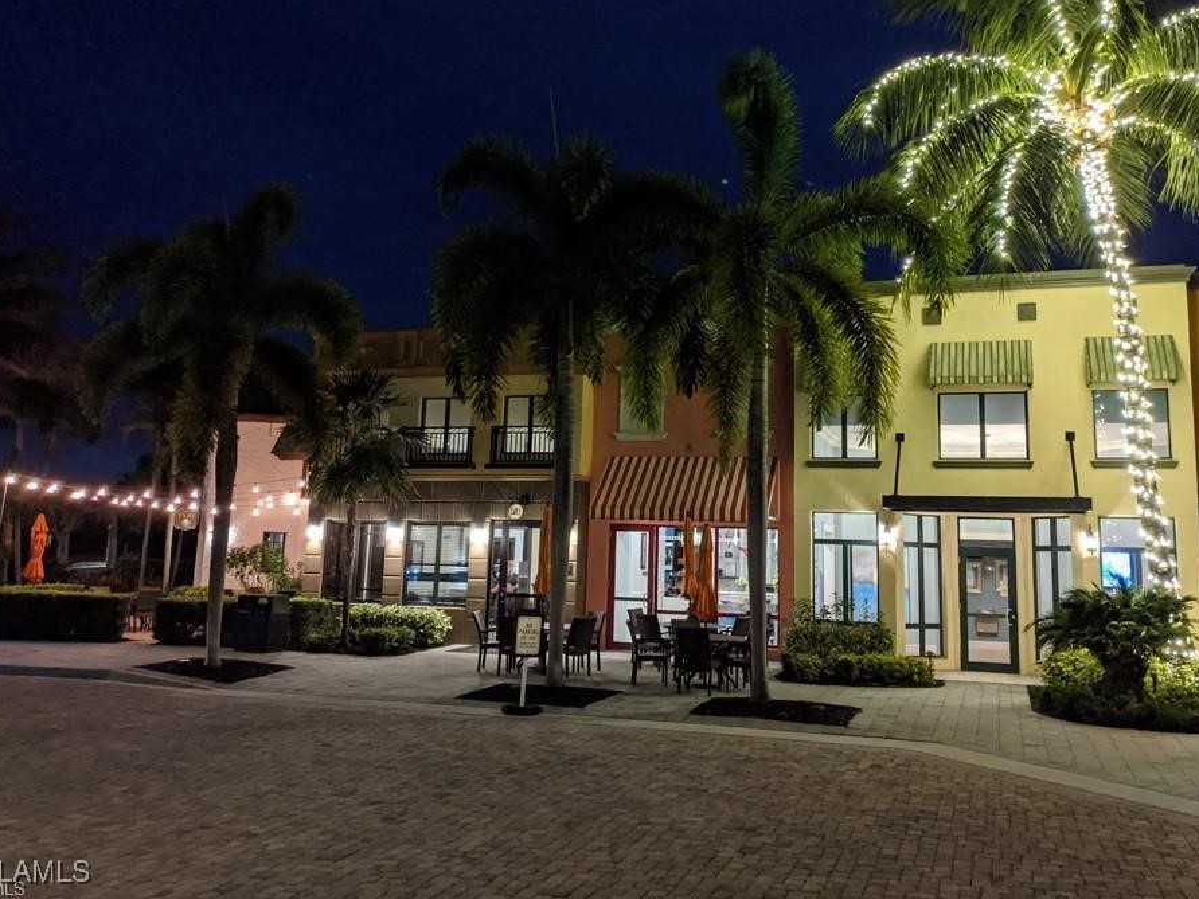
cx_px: 614
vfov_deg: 45.3
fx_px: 1074
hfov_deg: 58.3
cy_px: 386
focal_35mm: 31
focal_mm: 4.44
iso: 478
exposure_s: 1/17.1
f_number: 1.8
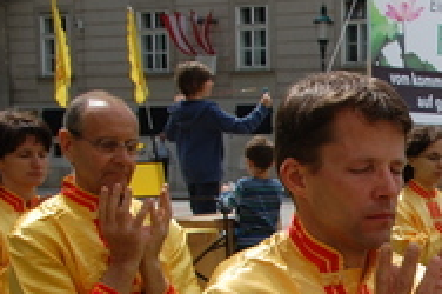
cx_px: 555
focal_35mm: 104
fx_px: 1276
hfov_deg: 18.5
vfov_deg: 13.0
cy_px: 288
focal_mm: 26
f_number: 9
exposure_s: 1/320
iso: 200
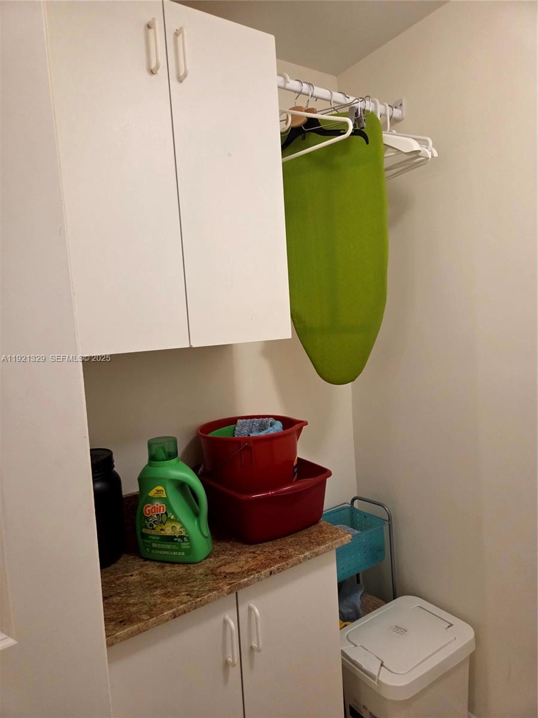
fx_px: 477
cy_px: 359
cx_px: 269
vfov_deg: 73.9
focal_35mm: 23
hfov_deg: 58.9
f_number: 1.8
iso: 800
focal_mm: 5.4
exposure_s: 1/120
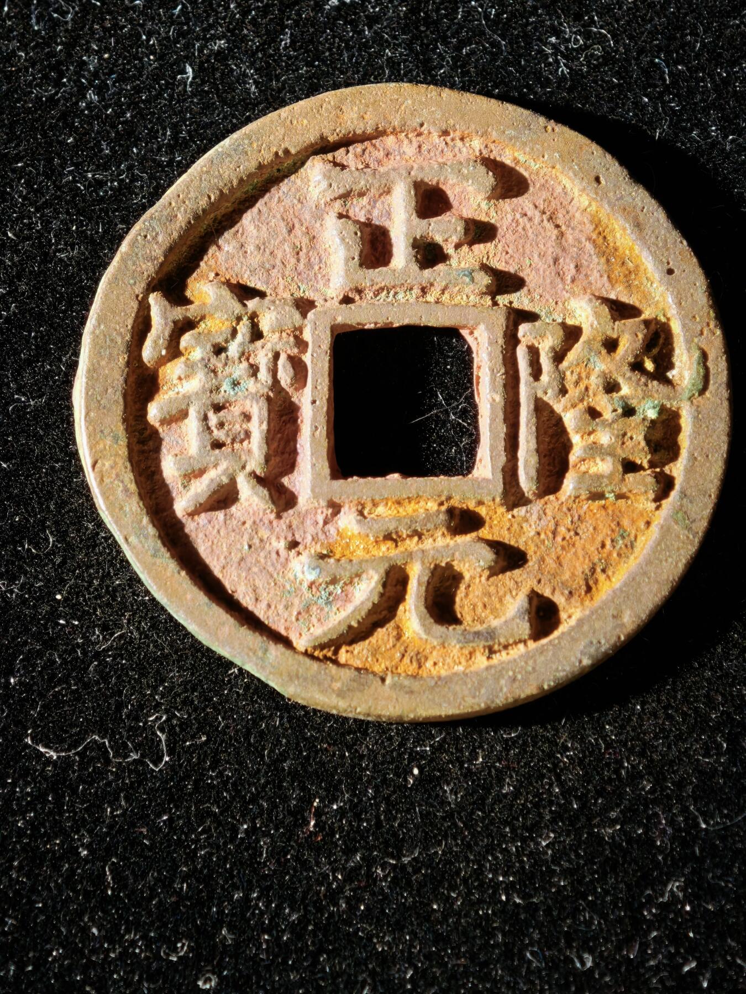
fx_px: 3075
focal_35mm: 107
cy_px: 497
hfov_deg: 13.8
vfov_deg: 18.4
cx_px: 373
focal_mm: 9
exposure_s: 1/97
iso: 500
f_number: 2
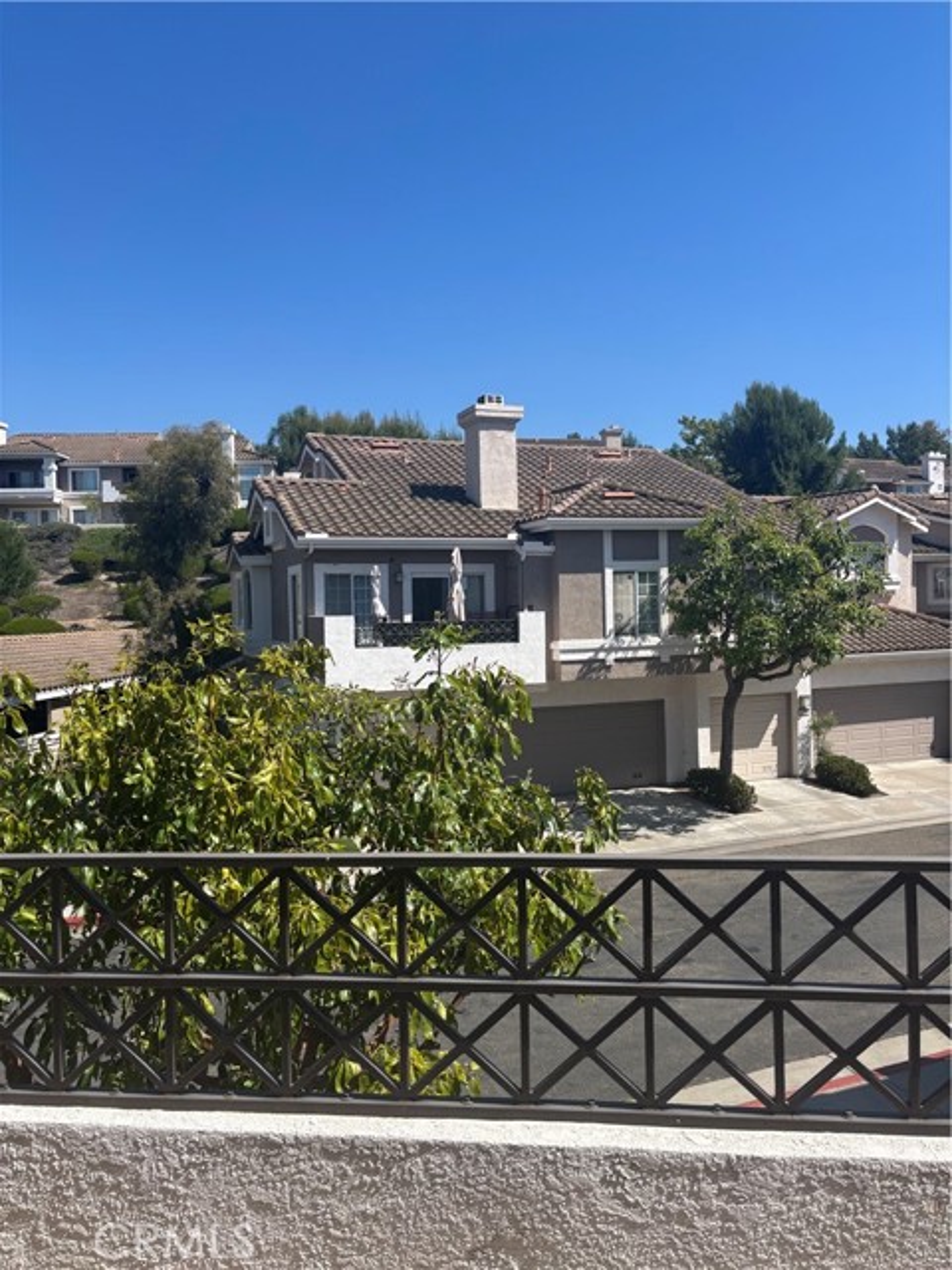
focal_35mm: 26
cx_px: 476
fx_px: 953
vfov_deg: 67.3
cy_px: 635
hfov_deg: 53.1
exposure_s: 1/3021
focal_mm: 5.96
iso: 50
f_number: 1.6
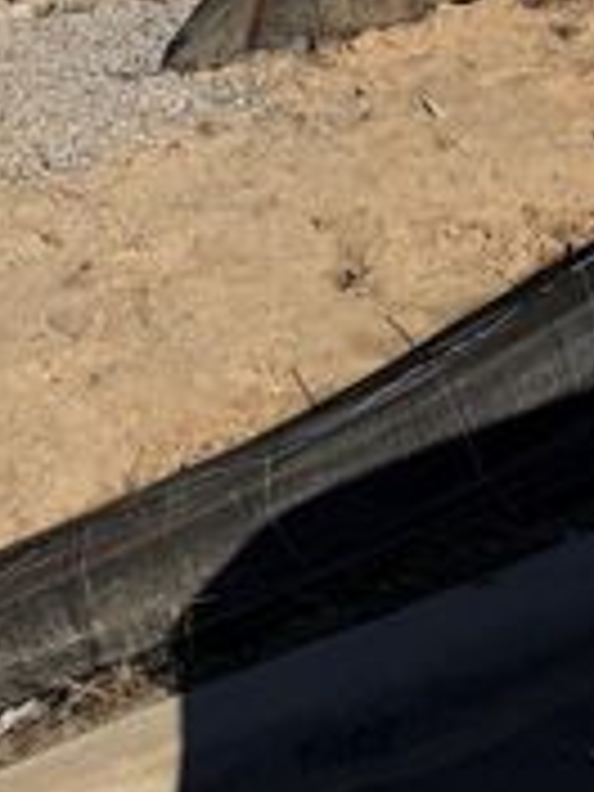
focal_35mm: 91
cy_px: -682
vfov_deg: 17.2
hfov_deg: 16.1
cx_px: 454
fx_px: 2082
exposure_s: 1/11905
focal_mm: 6.76
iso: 80
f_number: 1.78
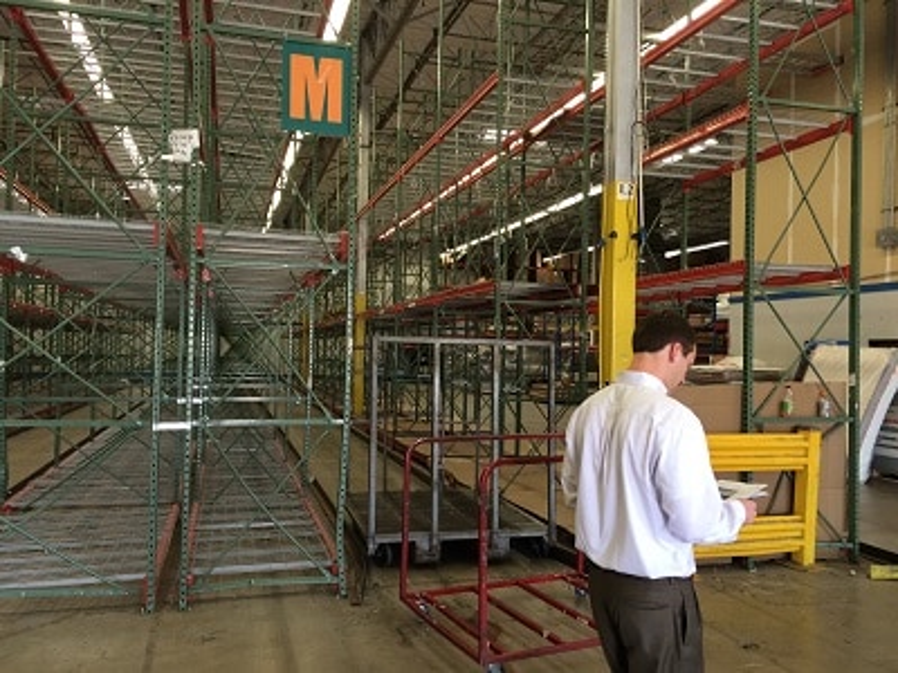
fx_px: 752
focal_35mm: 29
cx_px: 449
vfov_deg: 48.2
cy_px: 336
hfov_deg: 61.7
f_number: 2.2
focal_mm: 4.15
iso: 50
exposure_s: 1/30
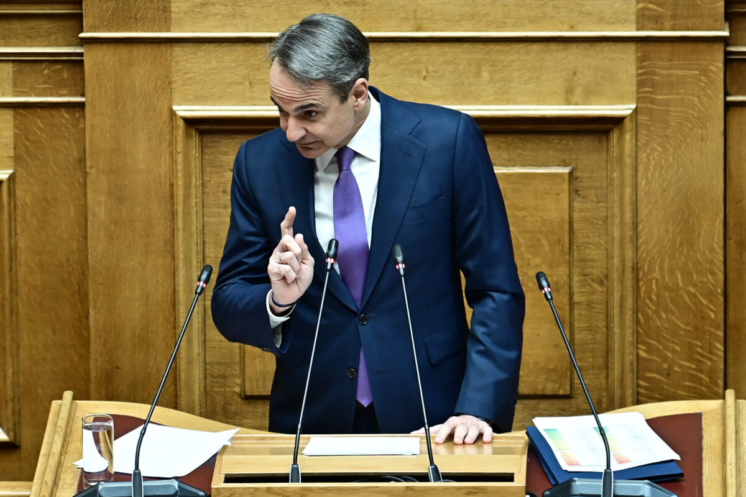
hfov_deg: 6.9
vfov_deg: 4.6
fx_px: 6216
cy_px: 248
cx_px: 373
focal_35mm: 300
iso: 1250
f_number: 3.2
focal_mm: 200
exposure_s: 1/400
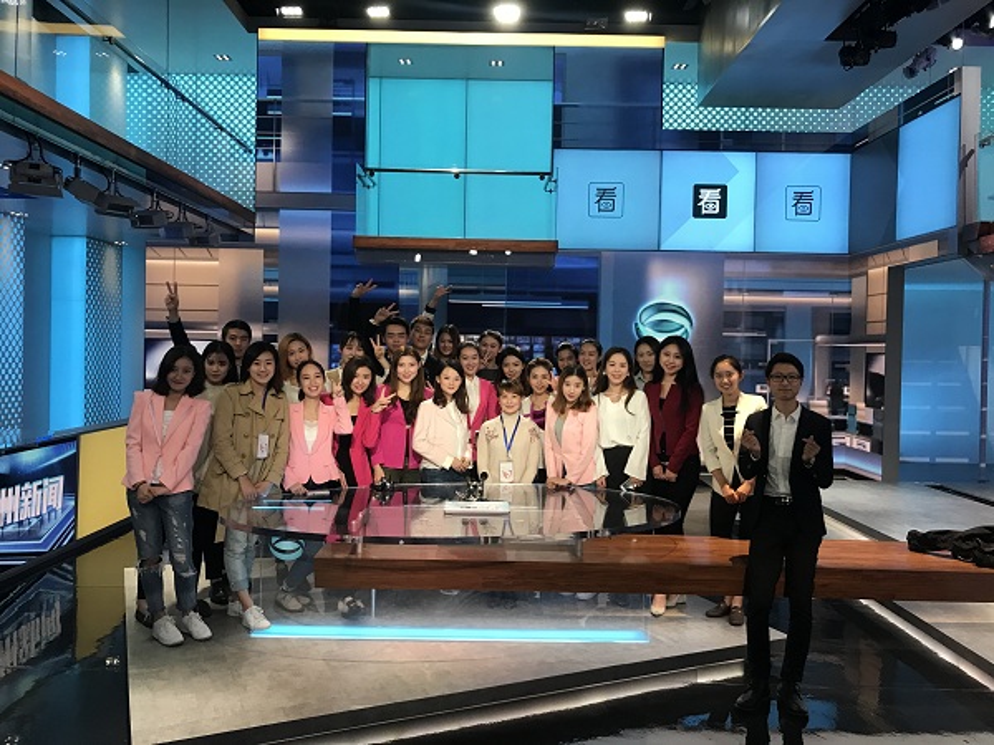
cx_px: 497
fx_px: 804
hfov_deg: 63.4
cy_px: 372
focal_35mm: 28
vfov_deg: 49.7
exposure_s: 1/24
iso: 40
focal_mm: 3.99
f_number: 1.8
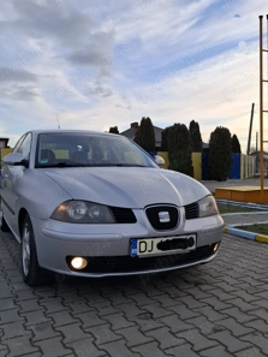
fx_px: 320
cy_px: 182
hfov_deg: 45.5
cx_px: 135
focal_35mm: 31
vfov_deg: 58.3
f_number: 1.8
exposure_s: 1/833
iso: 50
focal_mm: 5.54
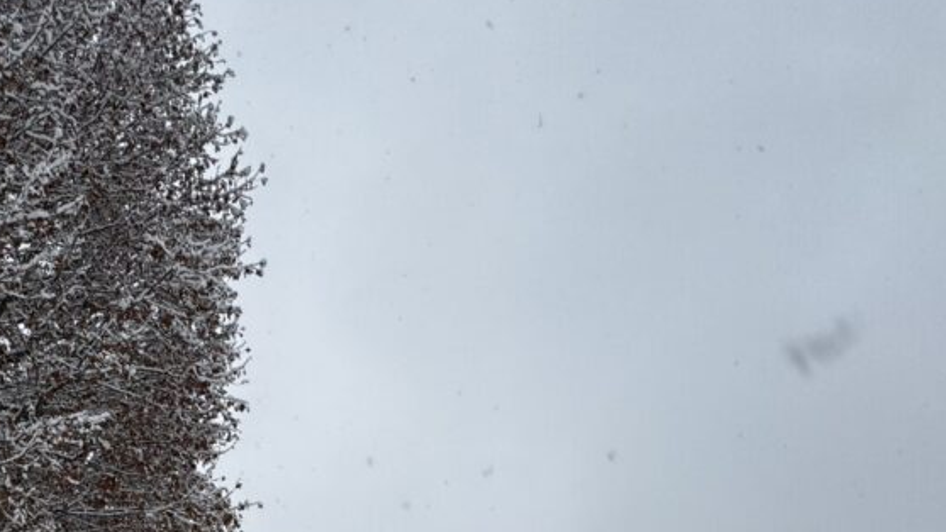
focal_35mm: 28
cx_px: 298
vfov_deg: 34.1
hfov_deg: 65.7
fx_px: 702
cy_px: 627
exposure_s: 1/456
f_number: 2.2
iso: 40
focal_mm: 2.22
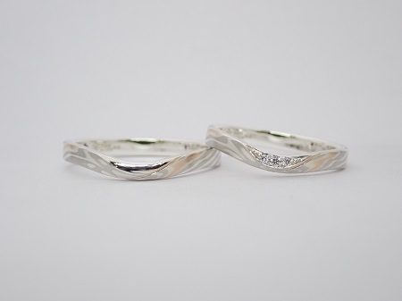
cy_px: 150
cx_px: 201
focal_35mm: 77
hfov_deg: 25.3
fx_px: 894
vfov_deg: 19.1
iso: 200
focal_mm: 13.65
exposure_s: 1/160
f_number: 4.1
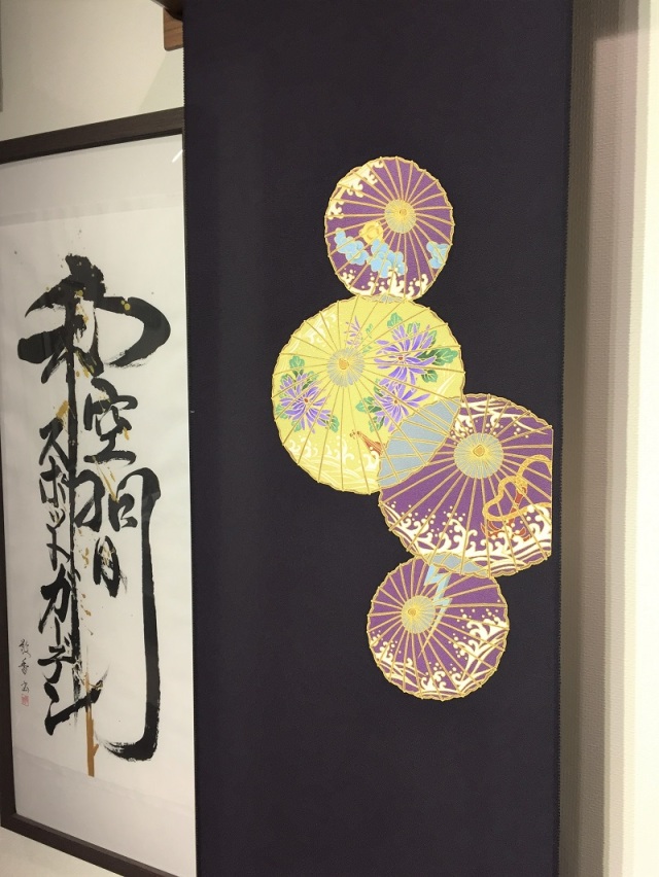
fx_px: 735
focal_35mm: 29
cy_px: 438
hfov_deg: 48.3
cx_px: 330
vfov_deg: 61.6
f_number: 2.2
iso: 32
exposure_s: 1/30
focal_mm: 4.15
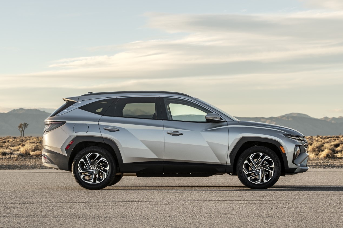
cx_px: 176
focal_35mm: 105
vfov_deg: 13.0
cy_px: 88
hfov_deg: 19.5
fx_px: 1000
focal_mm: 82
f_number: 5
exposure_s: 1/100
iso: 64
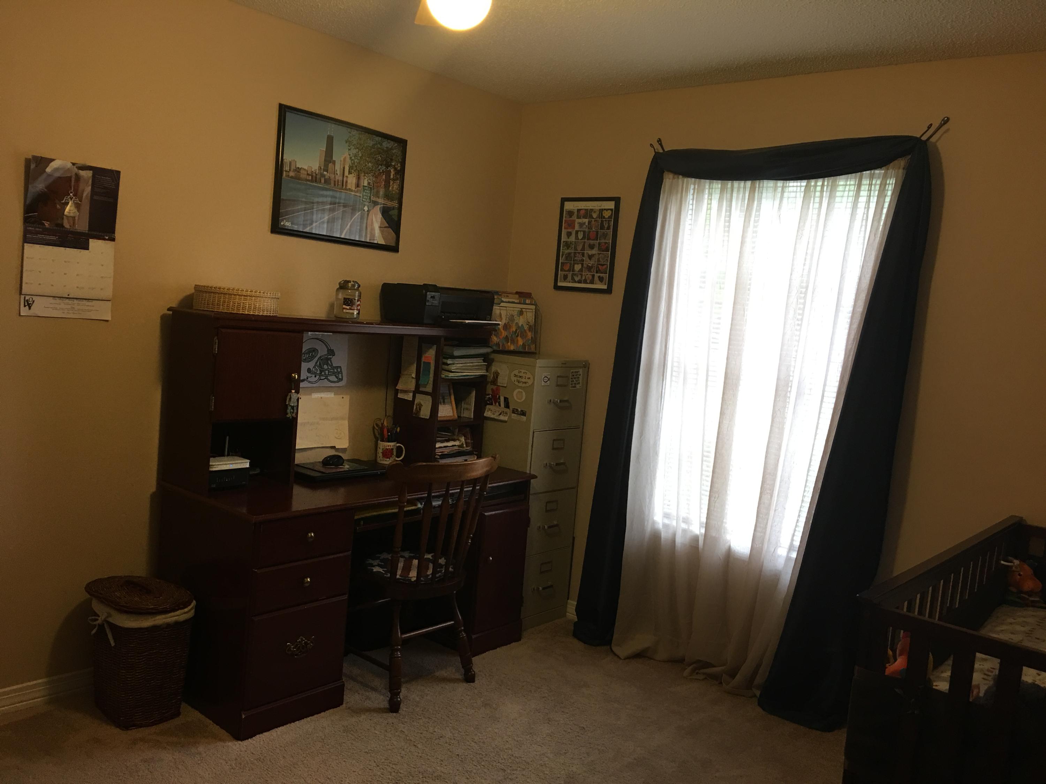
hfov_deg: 61.7
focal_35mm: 29
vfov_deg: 48.2
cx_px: 523
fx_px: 876
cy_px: 392
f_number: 2.2
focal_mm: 4.15
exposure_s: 1/15
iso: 40
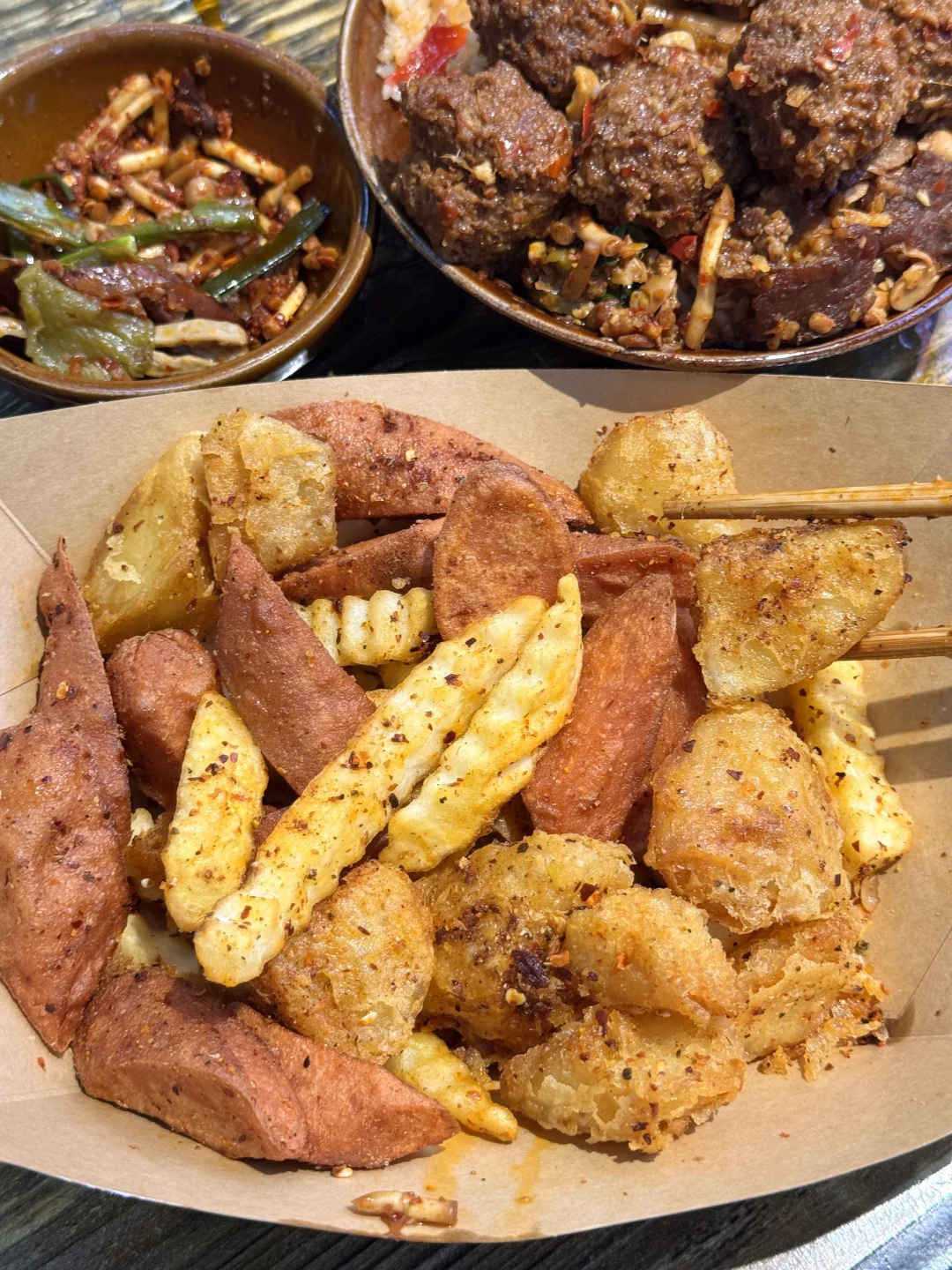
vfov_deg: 39.7
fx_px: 1760
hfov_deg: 30.3
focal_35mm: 48
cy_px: 635
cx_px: 476
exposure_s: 1/50
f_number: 1.78
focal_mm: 6.76
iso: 80
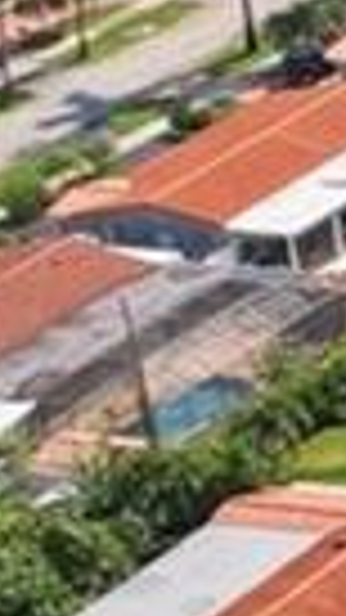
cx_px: 1905
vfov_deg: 8.0
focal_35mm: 269
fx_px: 4390
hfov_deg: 3.9
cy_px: 256
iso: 140
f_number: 2.8
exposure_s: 1/3000
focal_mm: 8.4
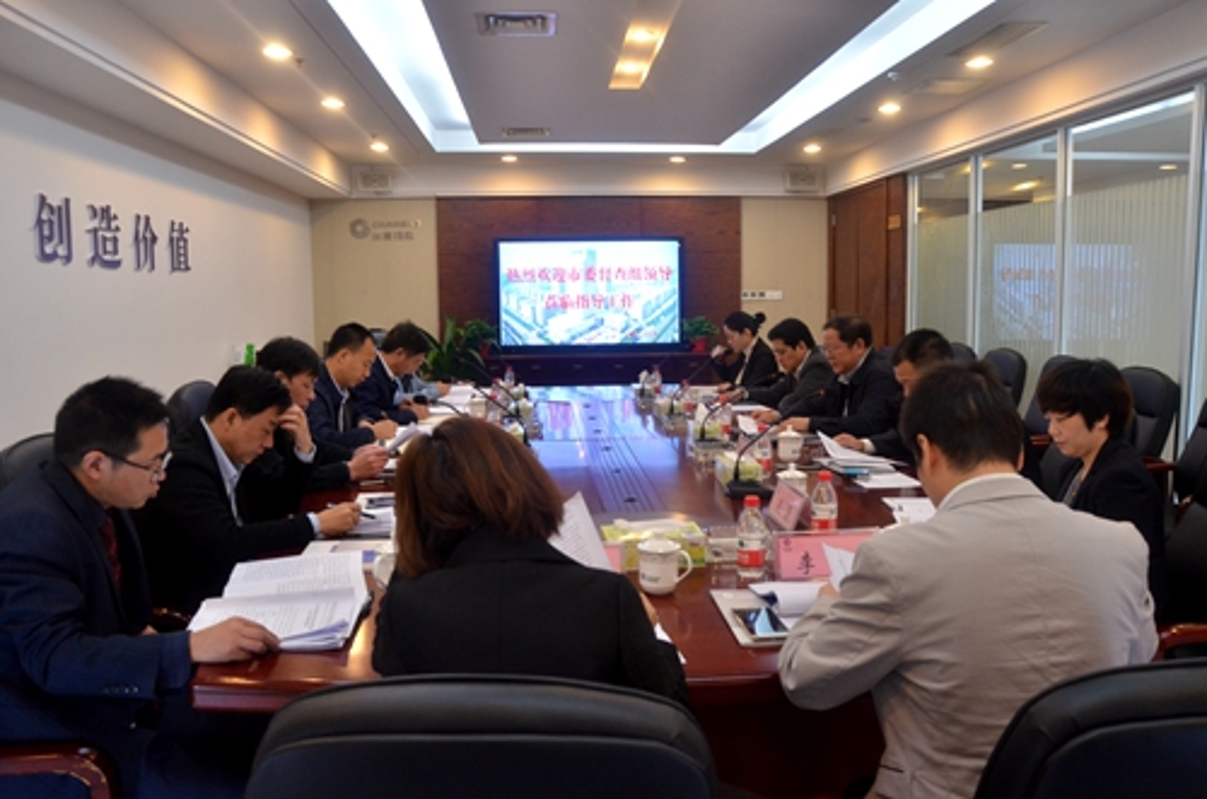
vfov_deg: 47.7
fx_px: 903
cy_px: 400
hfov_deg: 67.5
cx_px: 604
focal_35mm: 27
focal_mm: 18
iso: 1000
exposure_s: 1/40
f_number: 5.6
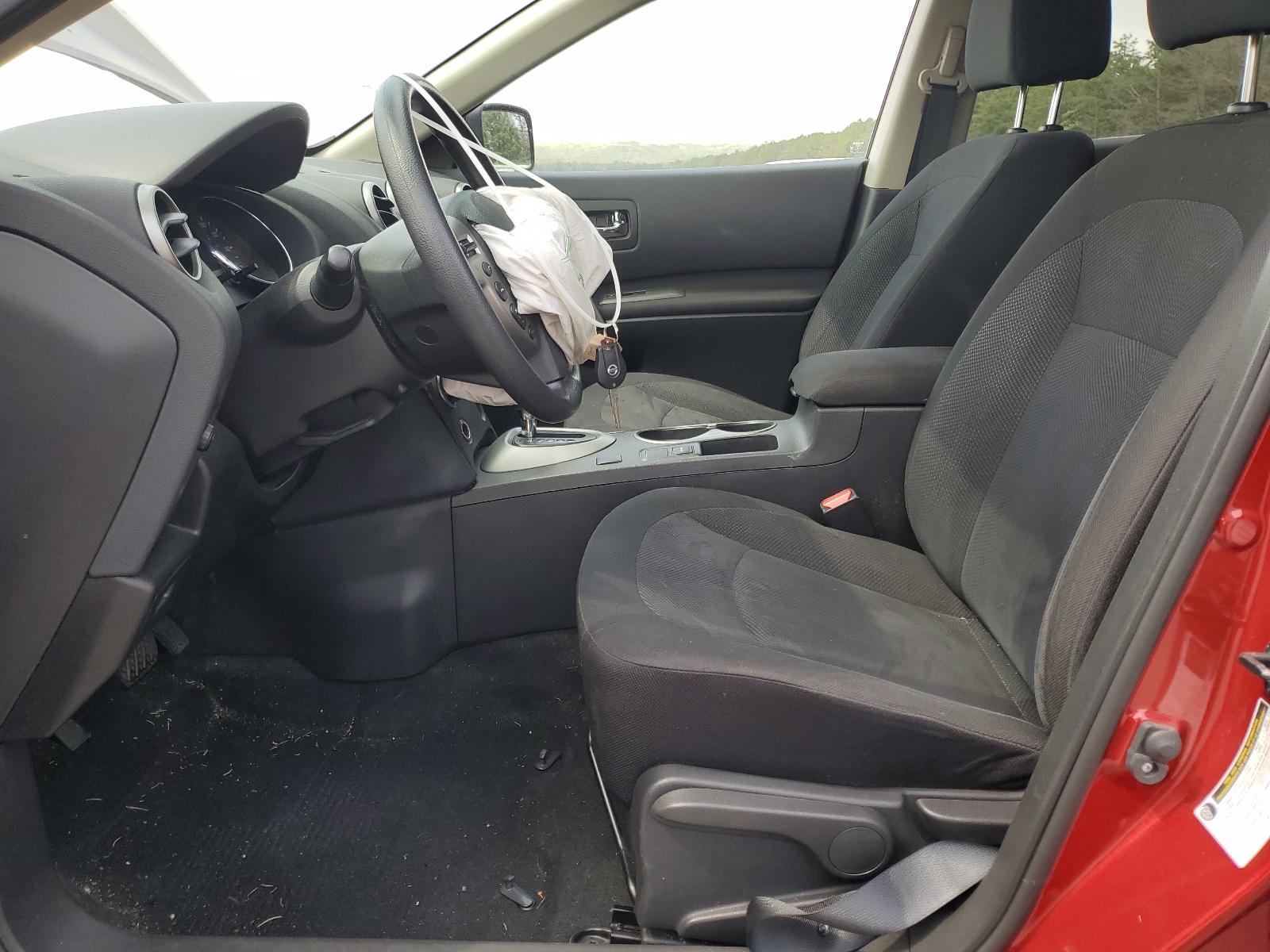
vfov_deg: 53.1
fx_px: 954
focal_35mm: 26
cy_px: 476
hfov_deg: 67.3
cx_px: 635
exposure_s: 1/278
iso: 50
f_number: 1.5
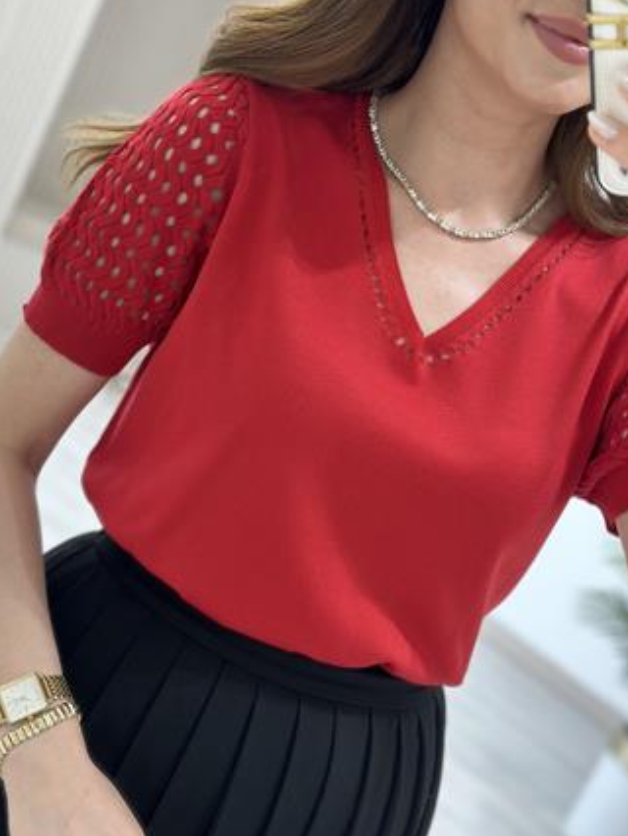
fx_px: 1450
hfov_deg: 24.4
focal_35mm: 60
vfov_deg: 32.1
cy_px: 452
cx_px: 265
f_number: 1.78
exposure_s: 1/100
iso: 160
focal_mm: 6.86
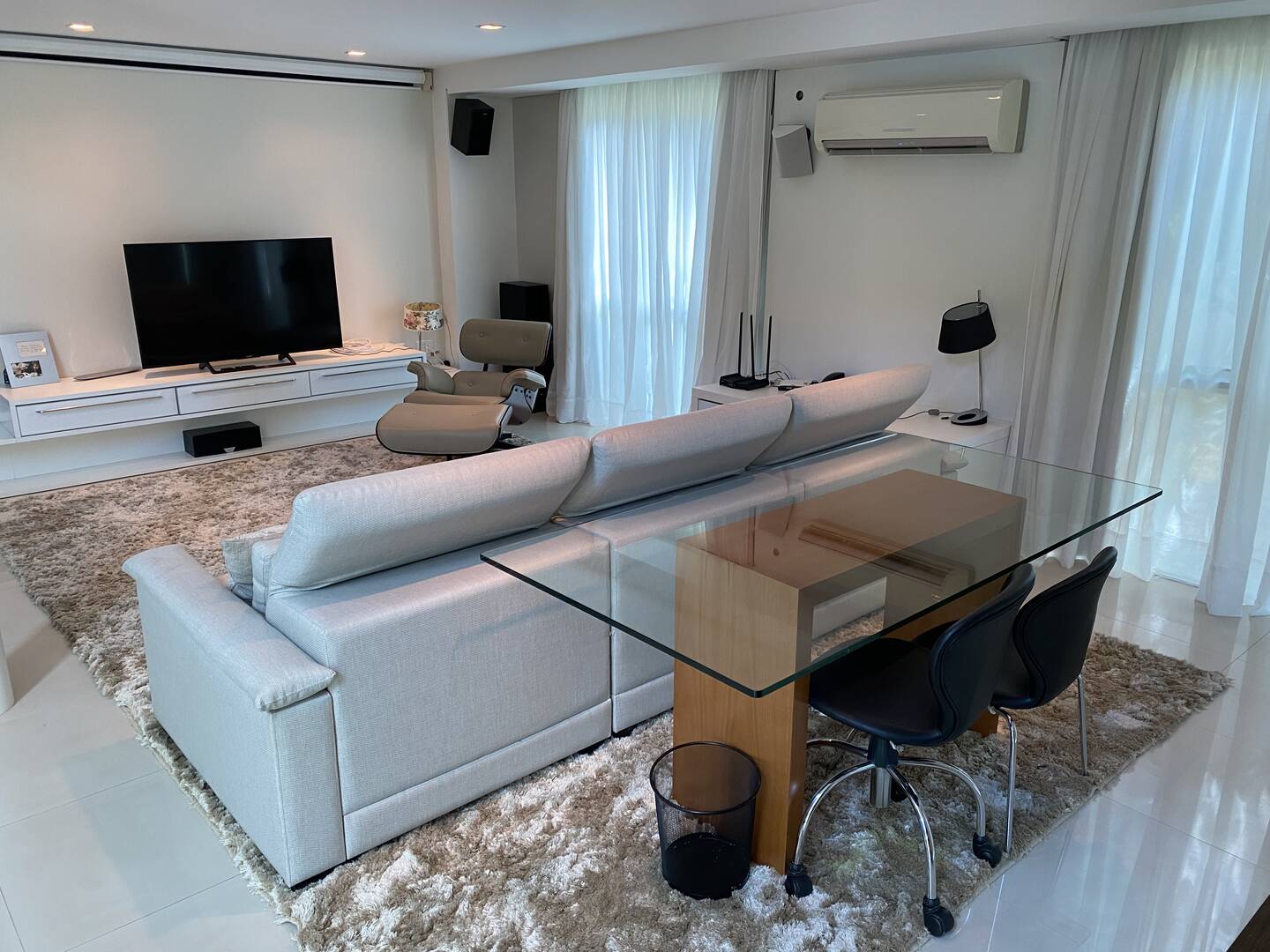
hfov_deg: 67.3
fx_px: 954
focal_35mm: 26
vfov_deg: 53.1
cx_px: 635
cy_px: 476
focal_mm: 4.25
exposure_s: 1/60
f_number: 1.8
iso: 80
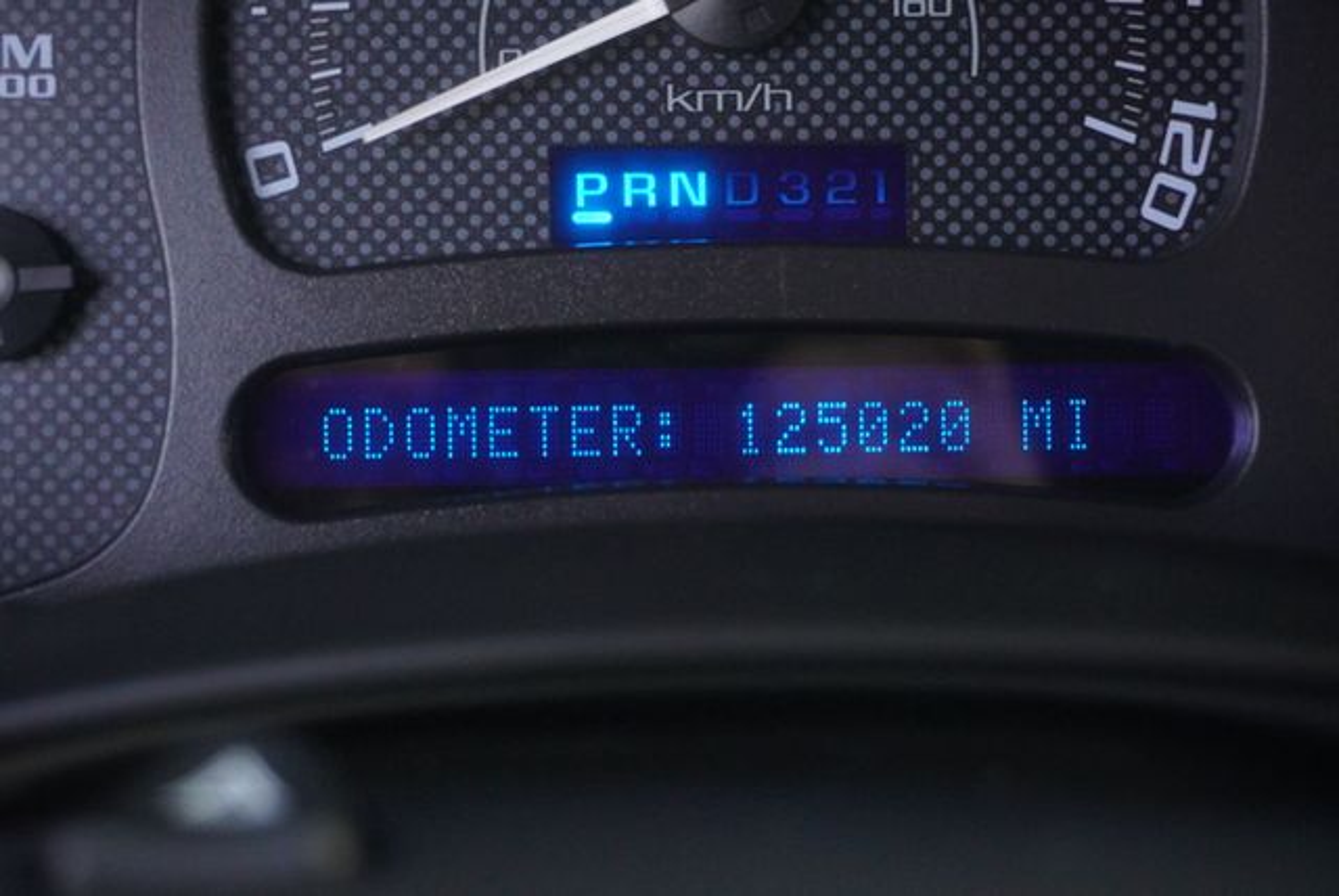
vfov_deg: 19.0
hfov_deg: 28.0
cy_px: 448
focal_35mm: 72
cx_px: 670
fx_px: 2680
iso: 5000
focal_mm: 48
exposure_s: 1/320
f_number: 5.6
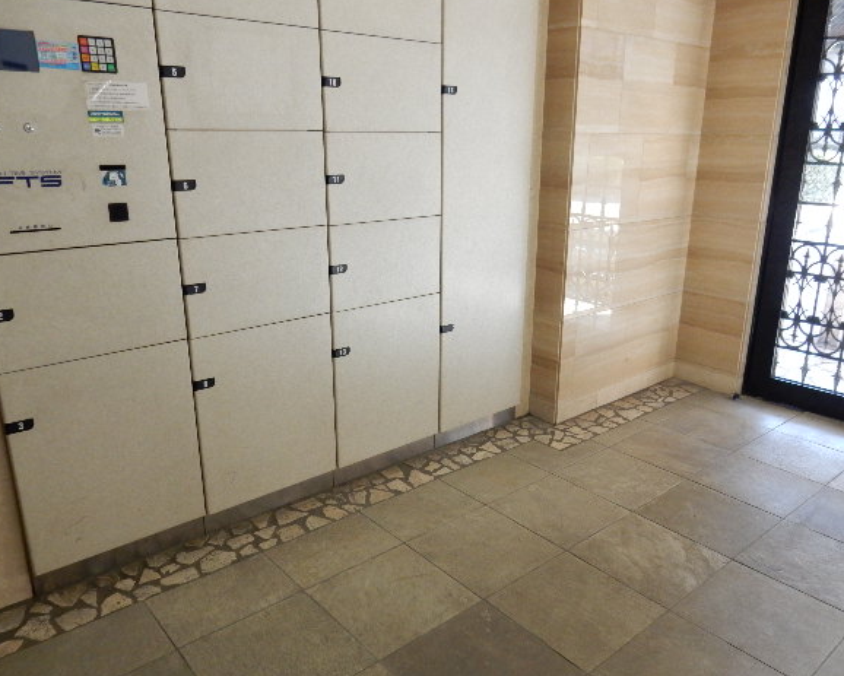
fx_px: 675
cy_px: 342
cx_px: 447
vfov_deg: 53.2
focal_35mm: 27
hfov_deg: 64.0
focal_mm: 4.5
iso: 400
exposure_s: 1/25
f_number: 3.7
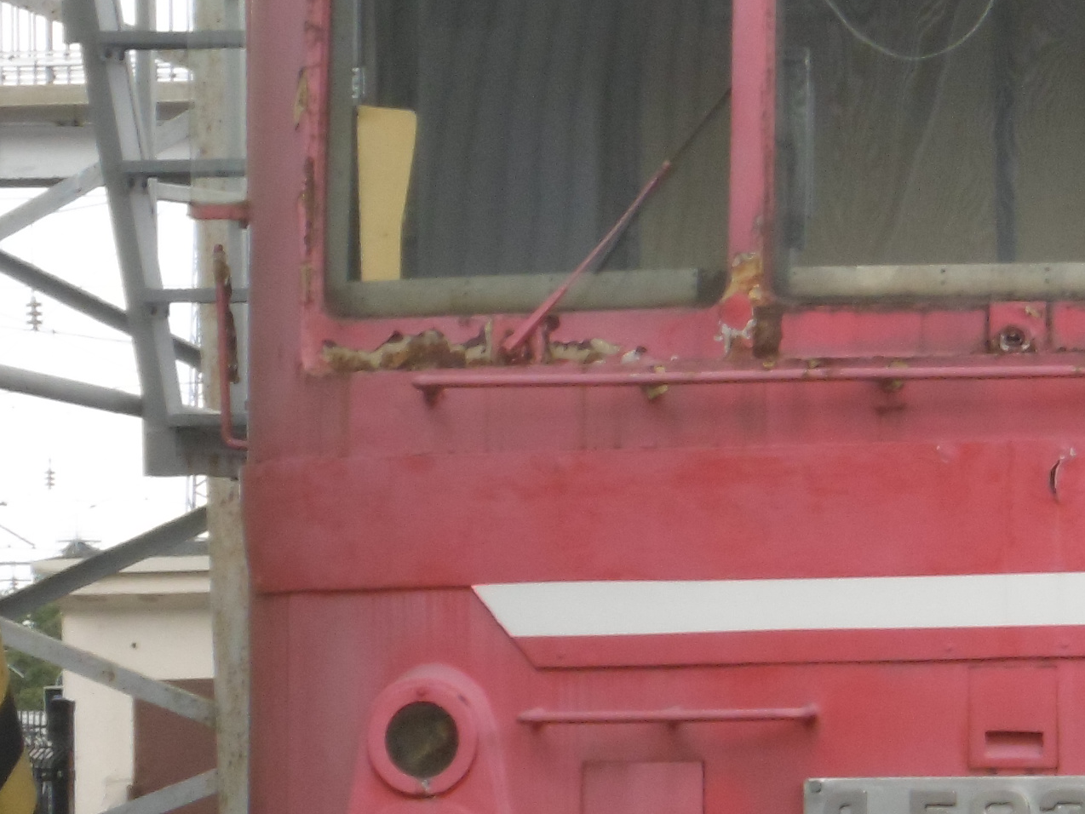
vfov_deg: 3.4
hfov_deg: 4.5
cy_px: 378
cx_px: 1465
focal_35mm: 434
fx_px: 13606
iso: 100
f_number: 5
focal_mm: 21.5
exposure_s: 1/125
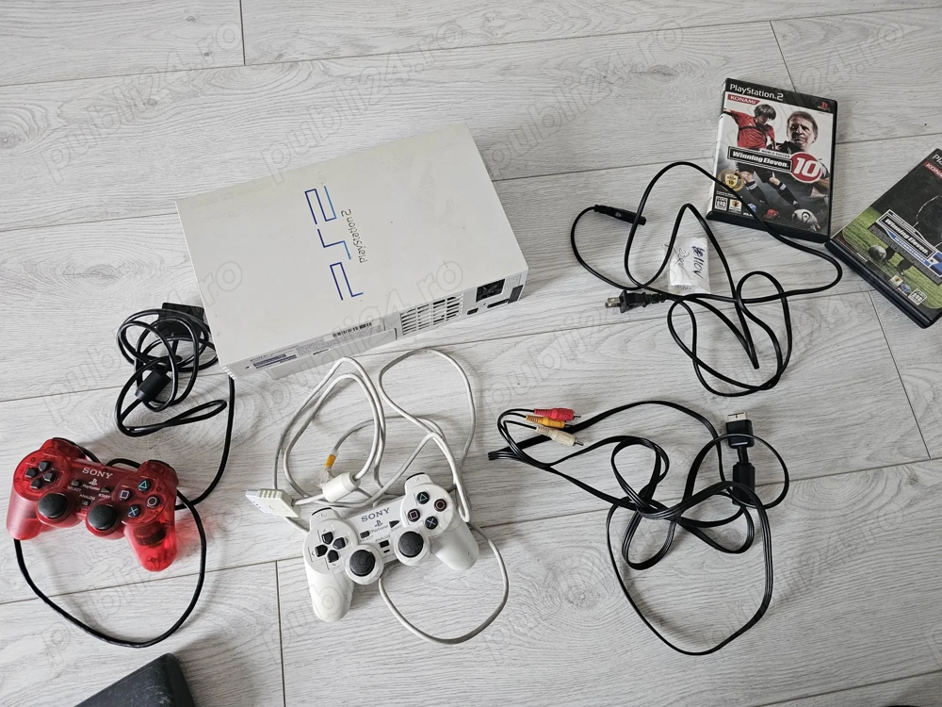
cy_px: 354
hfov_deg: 73.9
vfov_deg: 58.9
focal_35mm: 23
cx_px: 471
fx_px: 626
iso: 640
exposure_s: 1/60
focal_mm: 6.3
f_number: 1.7
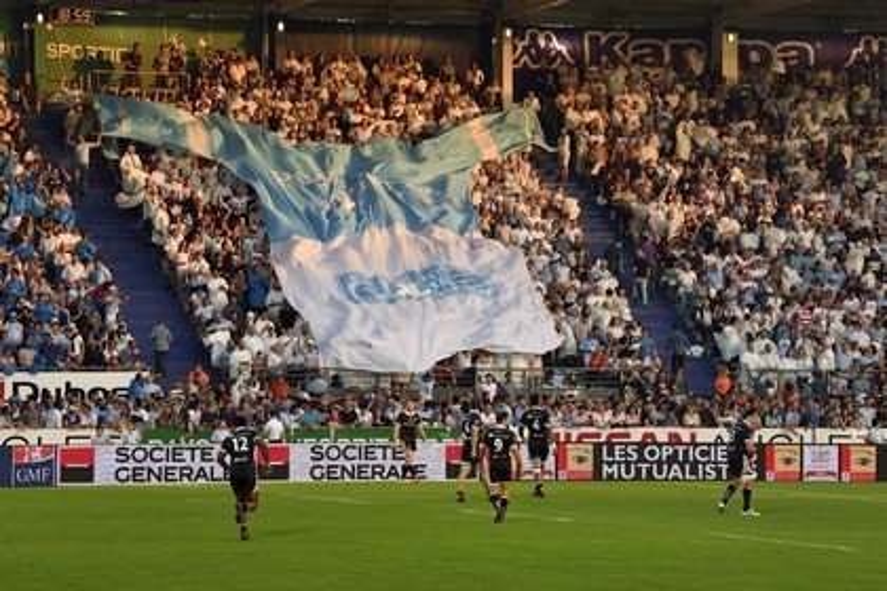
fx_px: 3942
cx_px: 444
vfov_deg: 8.6
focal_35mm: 160
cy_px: 296
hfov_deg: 12.8
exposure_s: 1/250
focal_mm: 160
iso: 800
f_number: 9
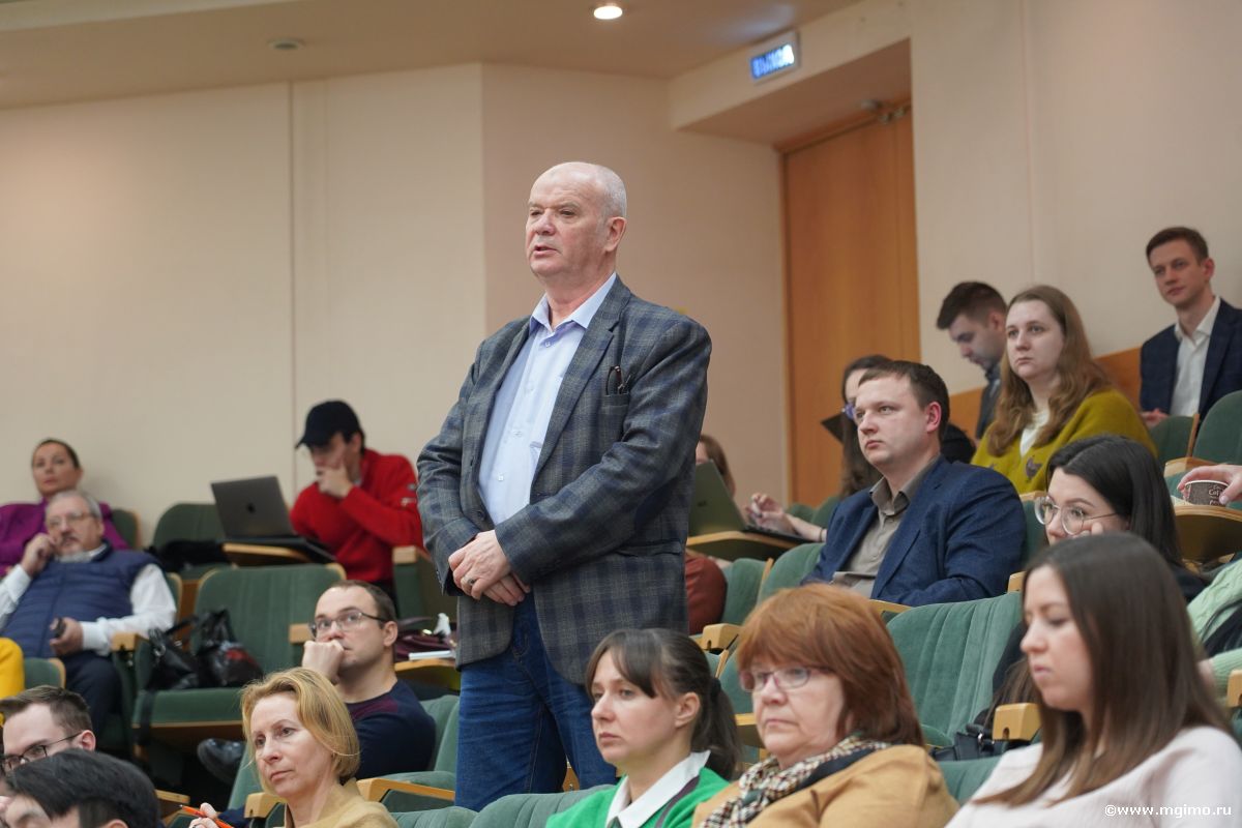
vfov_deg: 13.0
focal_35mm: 105
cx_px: 621
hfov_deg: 19.5
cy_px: 414
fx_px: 3622
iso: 2500
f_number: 4
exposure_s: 1/160
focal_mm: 105
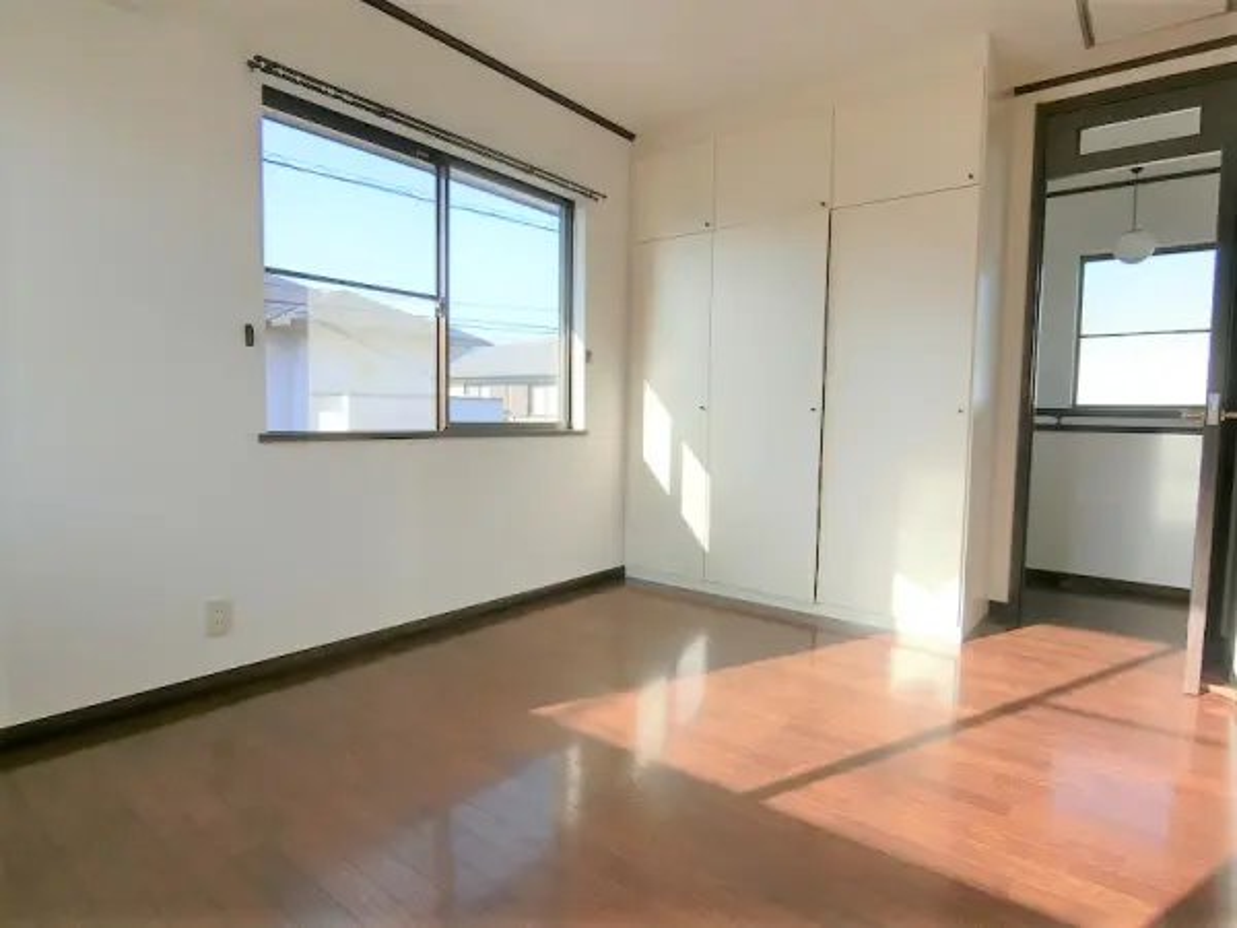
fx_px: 679
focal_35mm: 19
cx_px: 618
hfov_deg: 84.7
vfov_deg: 68.7
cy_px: 464
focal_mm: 4.06
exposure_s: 1/500
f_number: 2.7
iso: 80
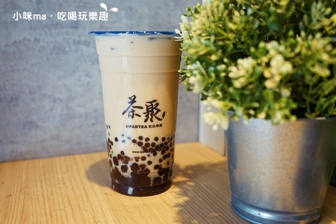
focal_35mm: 36
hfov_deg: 53.1
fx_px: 336
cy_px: 112
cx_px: 168
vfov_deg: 36.9
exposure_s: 1/60
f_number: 4
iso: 500
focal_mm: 36
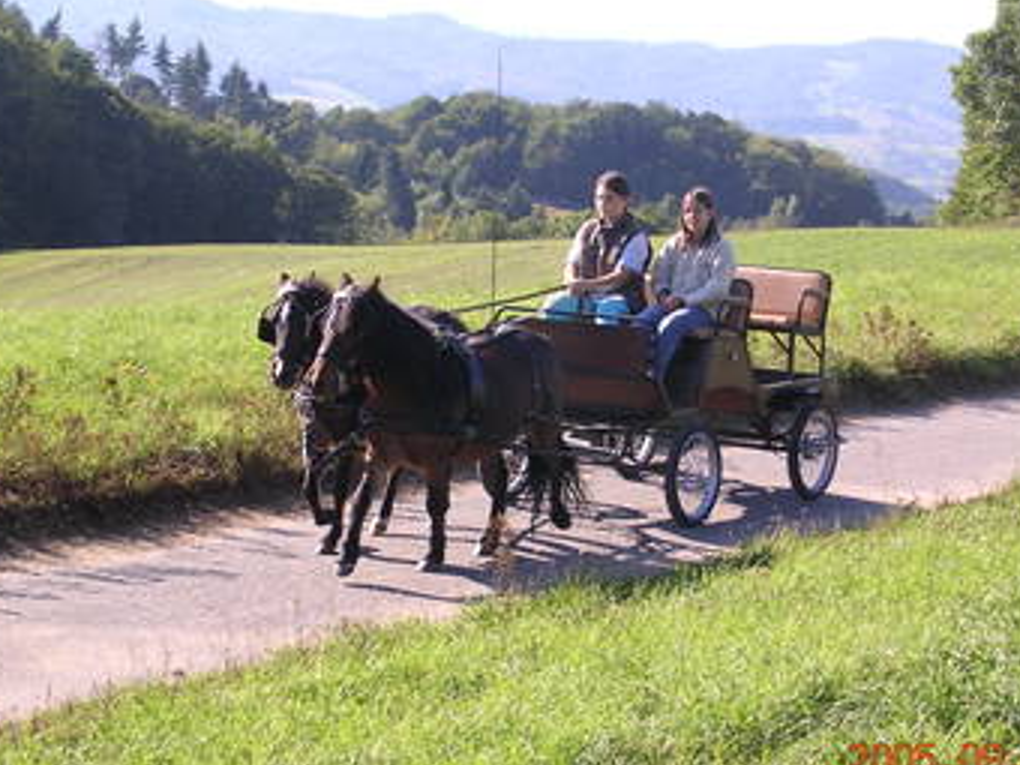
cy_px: 402
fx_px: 3153
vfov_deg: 13.8
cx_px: 507
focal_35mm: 107
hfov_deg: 18.4
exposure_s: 1/169
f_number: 4.3
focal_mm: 13.7
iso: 100
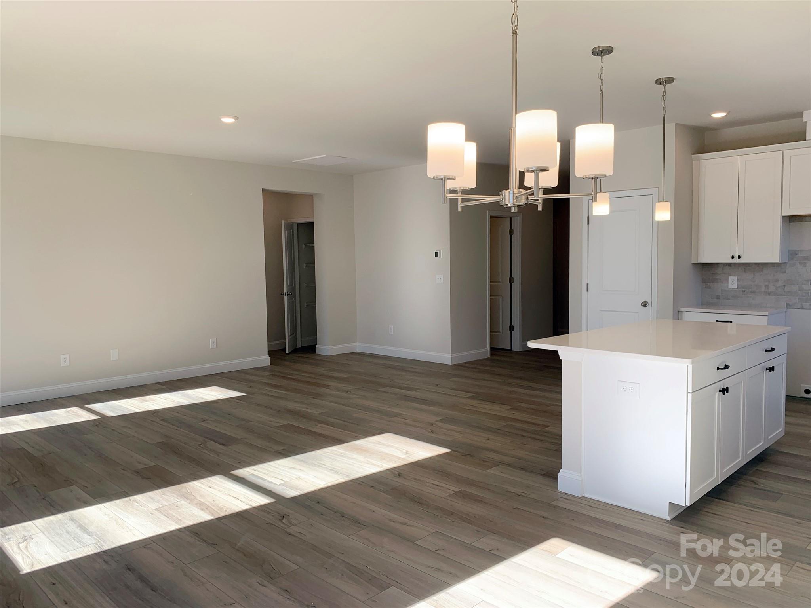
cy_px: 304
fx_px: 609
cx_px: 406
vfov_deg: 53.1
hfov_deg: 67.3
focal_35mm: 26
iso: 25
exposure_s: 1/226
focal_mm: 4.25
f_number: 1.8
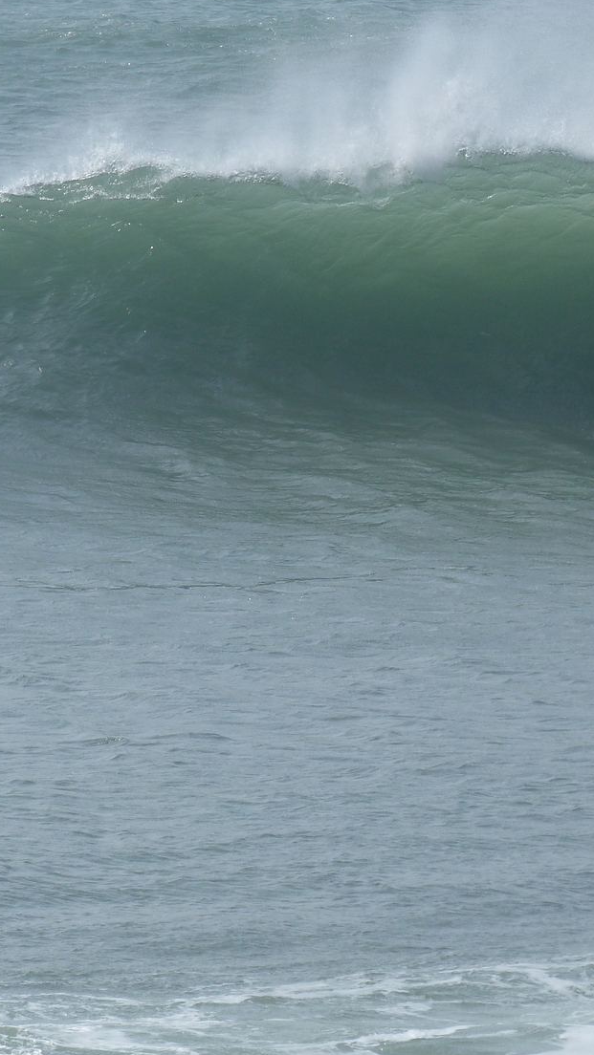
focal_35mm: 439
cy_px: 484
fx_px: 12292
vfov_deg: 4.9
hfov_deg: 2.8
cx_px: 650
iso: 80
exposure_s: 1/640
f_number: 5.6
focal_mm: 50
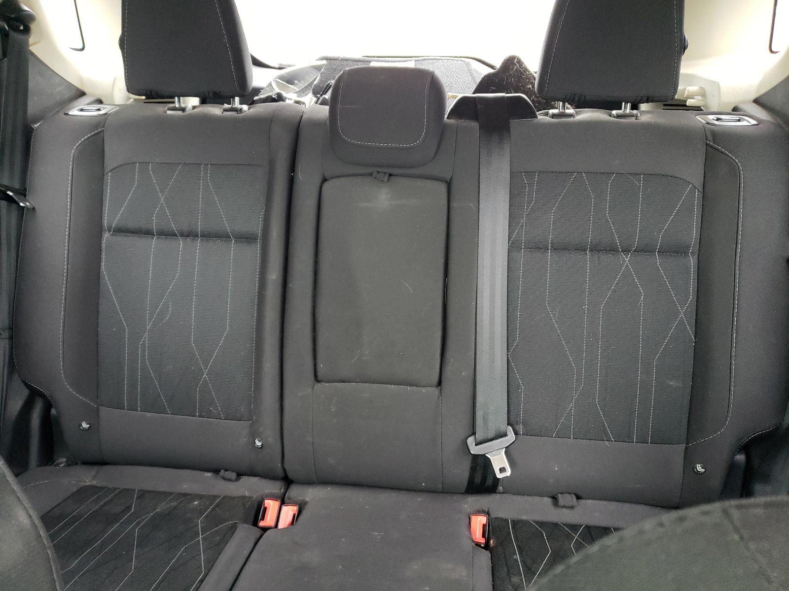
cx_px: 394
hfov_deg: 67.3
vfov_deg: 53.1
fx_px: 593
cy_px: 296
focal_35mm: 26
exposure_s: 1/24
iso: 384
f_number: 1.5
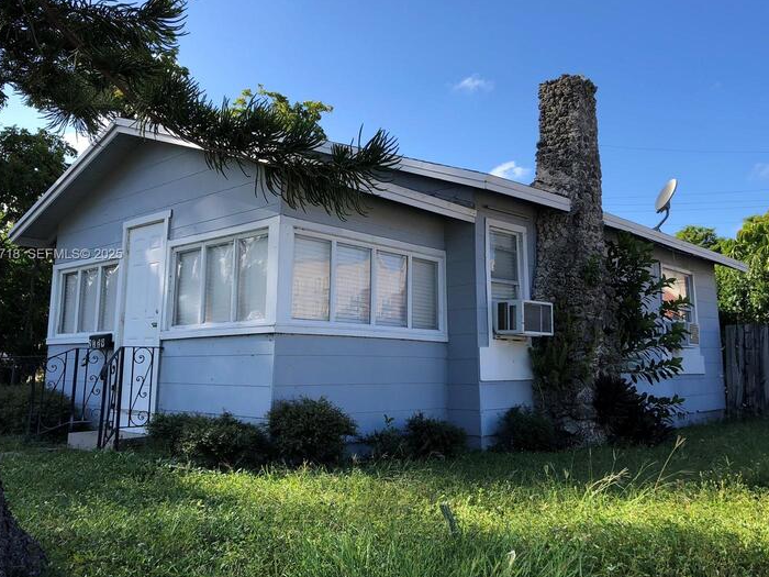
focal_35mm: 32
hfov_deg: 56.8
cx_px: 391
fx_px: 711
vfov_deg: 44.1
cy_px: 255
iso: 20
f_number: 1.8
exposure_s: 1/1043
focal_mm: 3.99
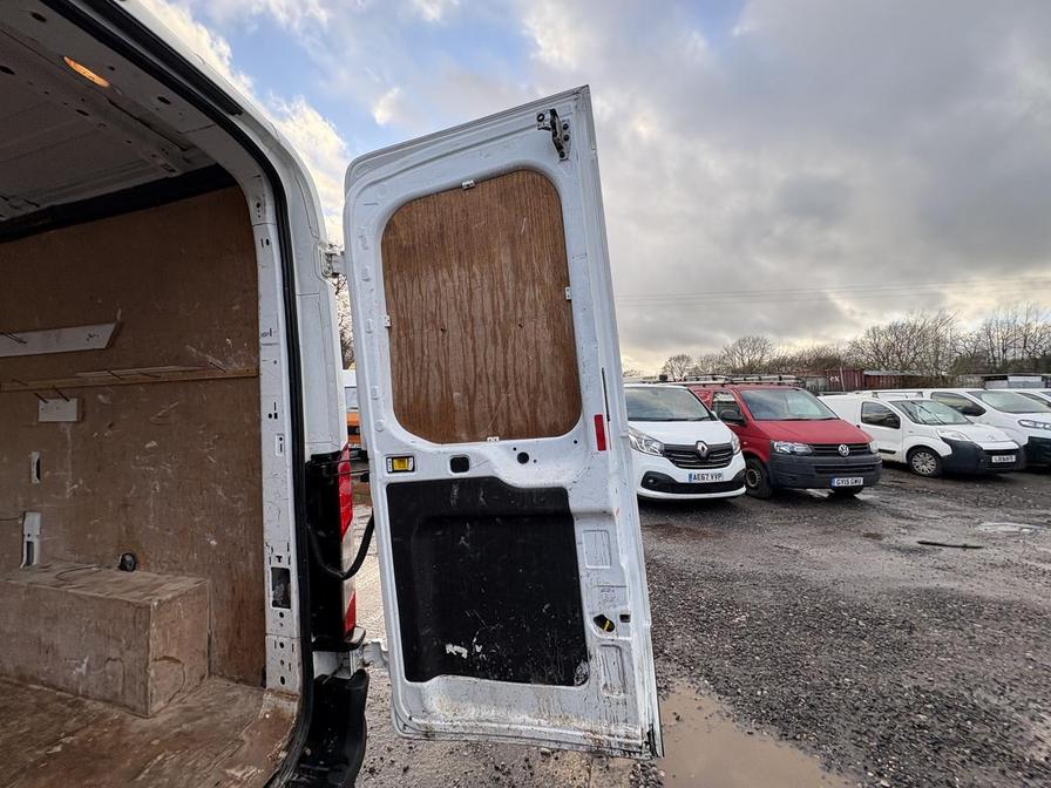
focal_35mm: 14
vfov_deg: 85.7
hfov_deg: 102.1
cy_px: 394
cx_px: 526
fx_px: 425
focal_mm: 2.22
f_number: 2.2
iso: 40
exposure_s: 1/253
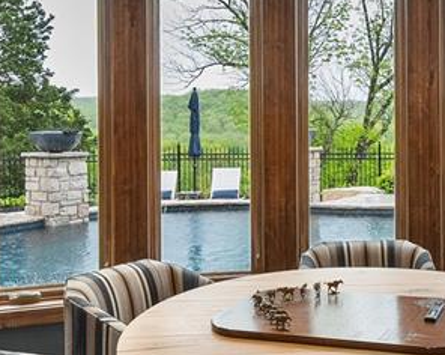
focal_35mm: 52
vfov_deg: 28.9
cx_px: 356
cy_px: 122
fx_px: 684
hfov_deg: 34.9
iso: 400
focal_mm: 16
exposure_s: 1/4
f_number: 7.1
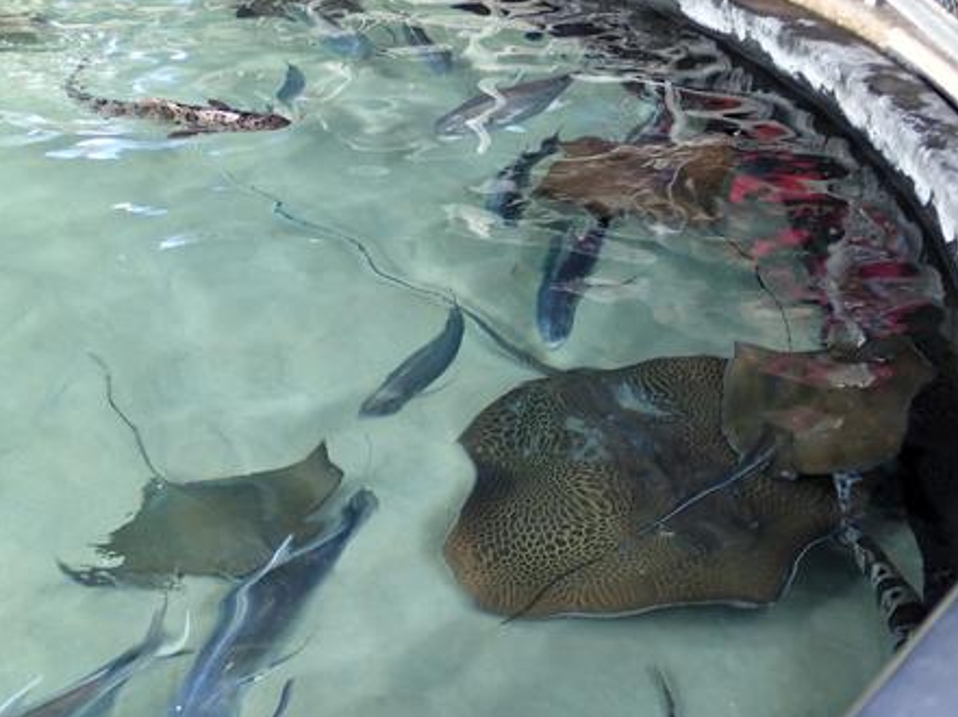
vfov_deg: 30.8
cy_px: 361
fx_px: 1300
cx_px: 482
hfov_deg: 40.5
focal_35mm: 47
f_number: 3.1
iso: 500
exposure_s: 1/50
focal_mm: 8.4
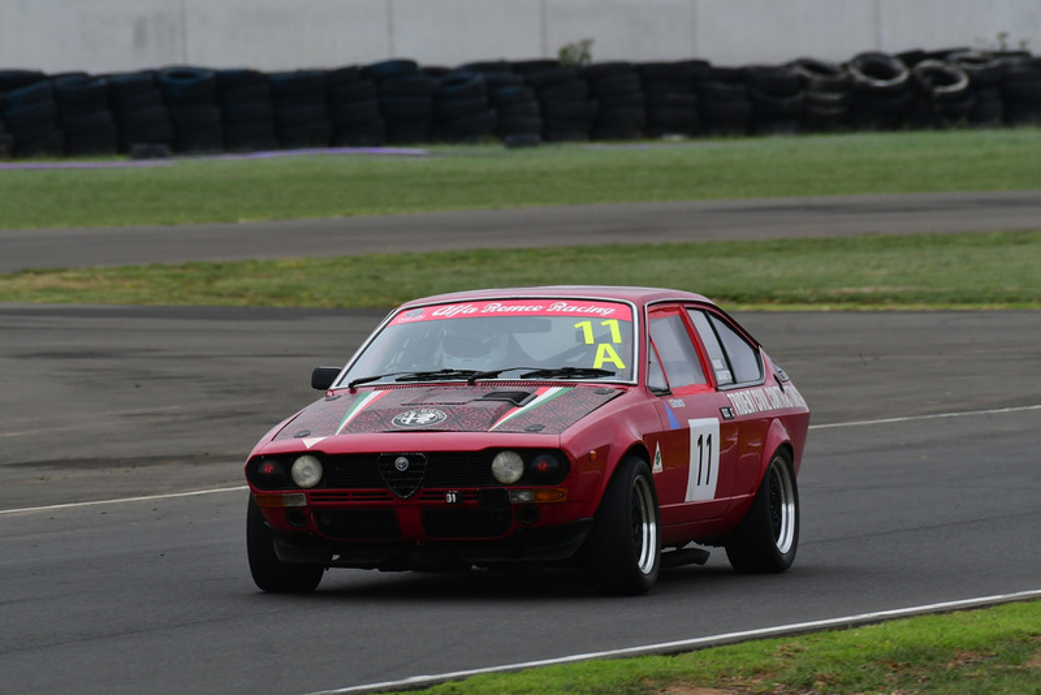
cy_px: 348
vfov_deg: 1.8
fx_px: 21694
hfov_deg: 2.7
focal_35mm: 750
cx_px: 520
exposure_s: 1/640
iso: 640
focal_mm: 500
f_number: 10
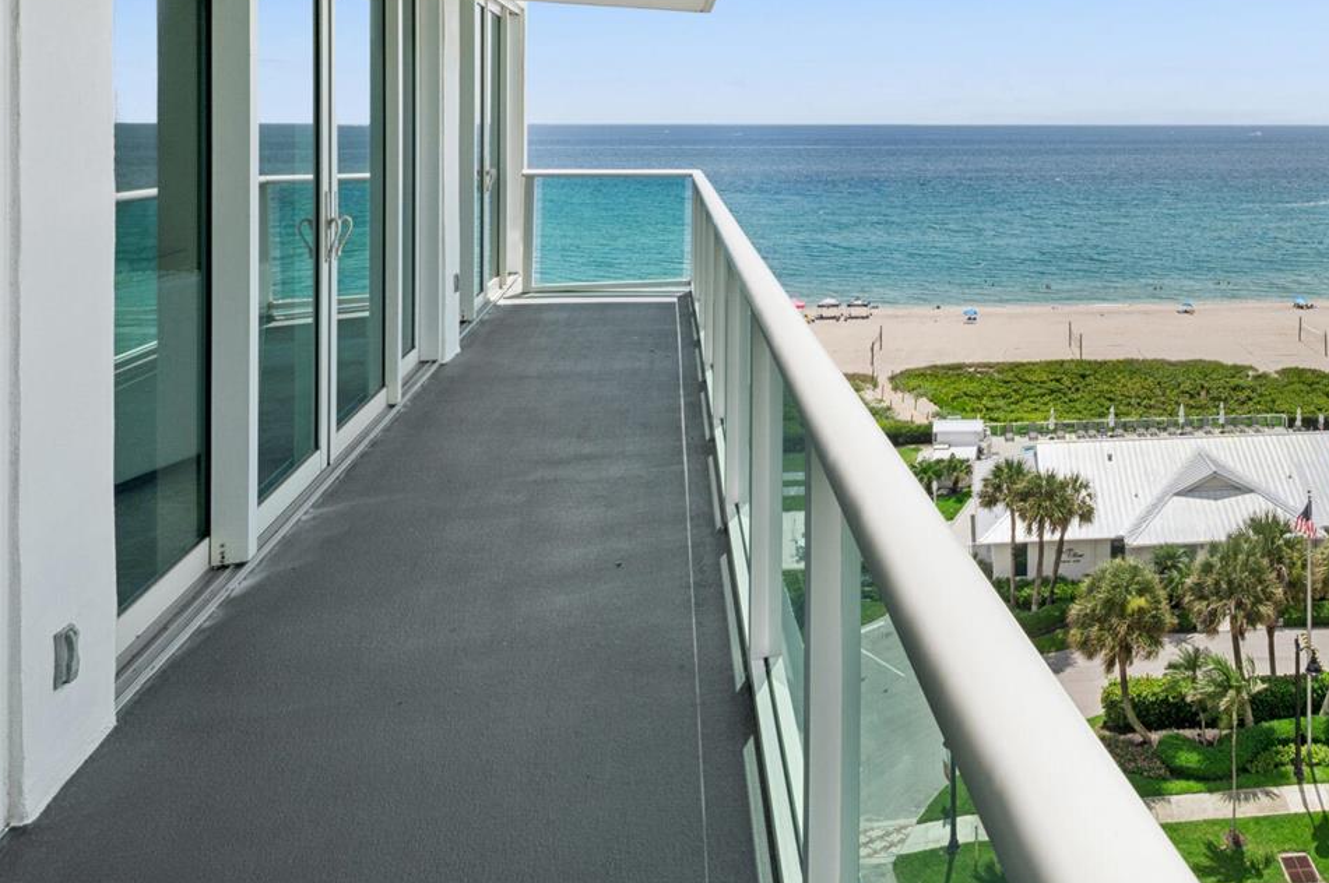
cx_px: 1096
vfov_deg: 43.6
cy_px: 148
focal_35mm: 28
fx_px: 1033
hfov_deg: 59.4
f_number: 11
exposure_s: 1/250
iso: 100
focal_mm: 13
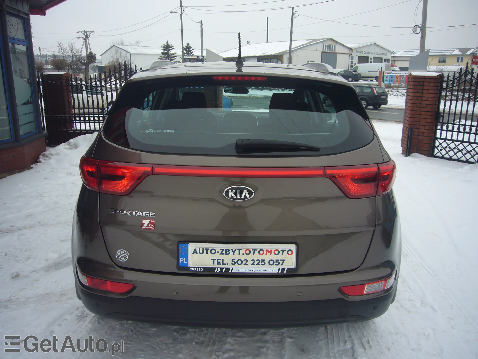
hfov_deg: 63.4
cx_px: 239
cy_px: 180
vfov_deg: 49.7
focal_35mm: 28
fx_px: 387
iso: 80
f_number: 2.8
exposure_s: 1/320
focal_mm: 4.6
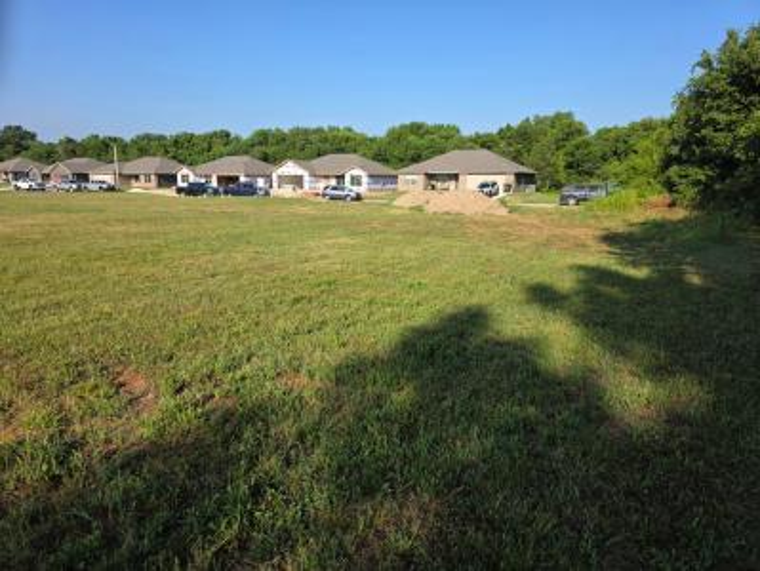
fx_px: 505
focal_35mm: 23
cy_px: 286
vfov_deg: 59.0
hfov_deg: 73.9
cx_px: 380
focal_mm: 6.3
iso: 80
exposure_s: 1/3778
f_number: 1.7
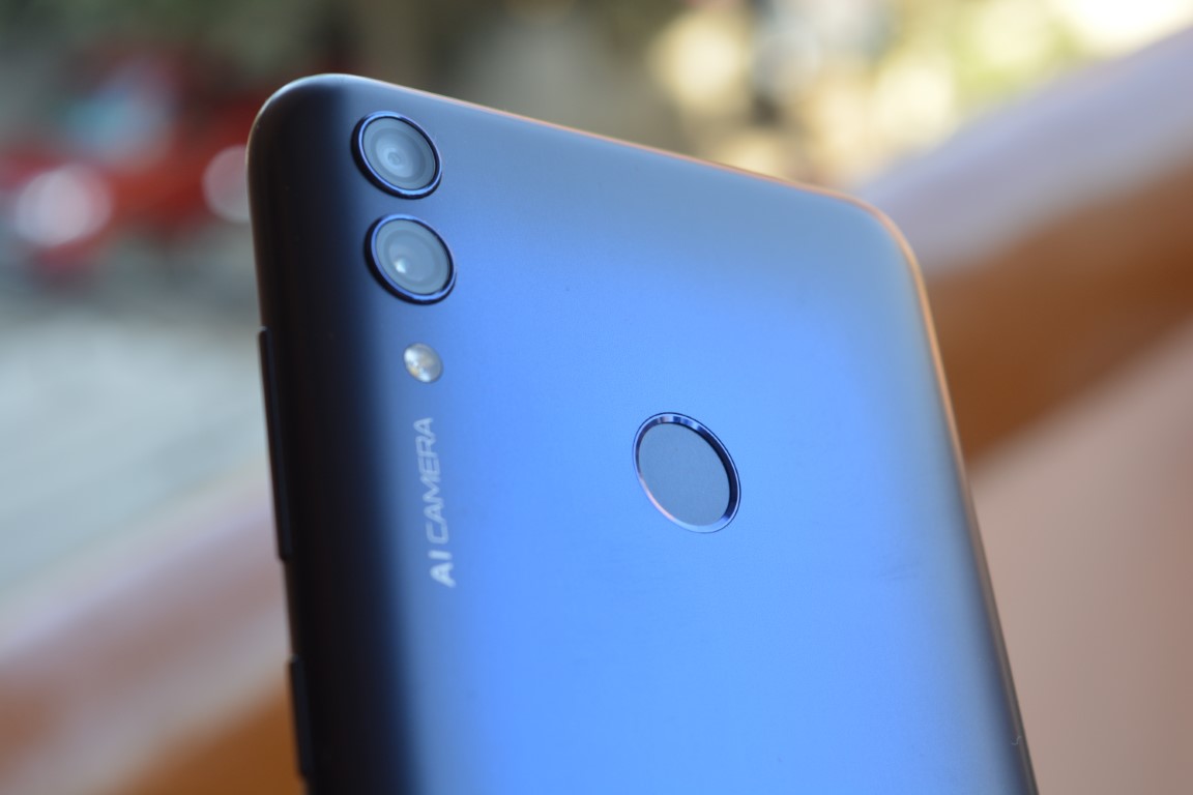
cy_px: 398
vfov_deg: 16.6
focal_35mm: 82
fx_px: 2734
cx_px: 596
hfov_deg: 24.6
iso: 250
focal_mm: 55
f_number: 8
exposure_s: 1/60
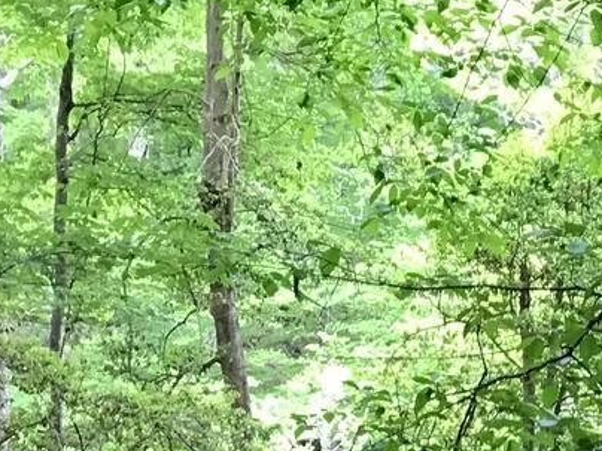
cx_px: 601
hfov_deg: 13.7
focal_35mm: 142
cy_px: 1011
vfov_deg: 9.5
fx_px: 2469
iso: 40
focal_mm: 3.99
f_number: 1.8
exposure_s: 1/24
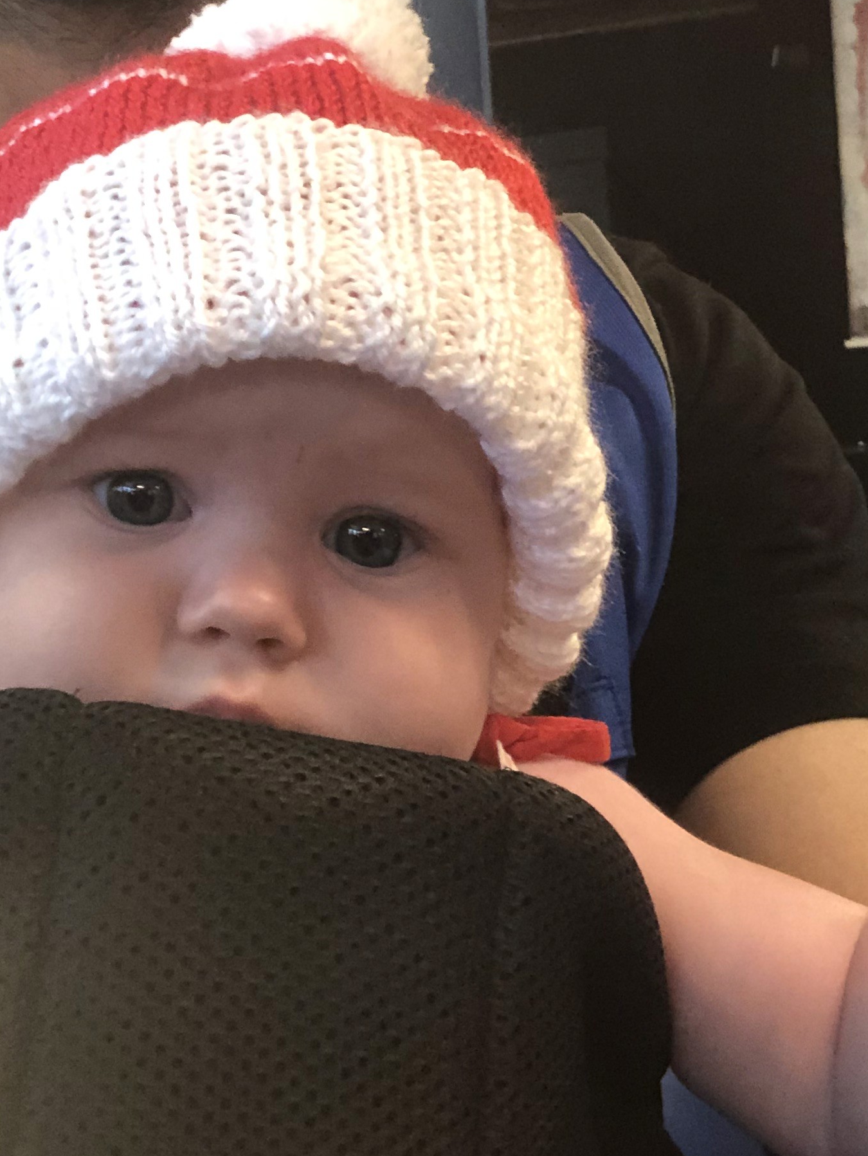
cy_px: 284
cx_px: 189
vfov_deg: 34.2
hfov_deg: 26.2
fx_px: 1837
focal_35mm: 55
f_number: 2.2
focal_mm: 2.87
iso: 250
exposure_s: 1/50
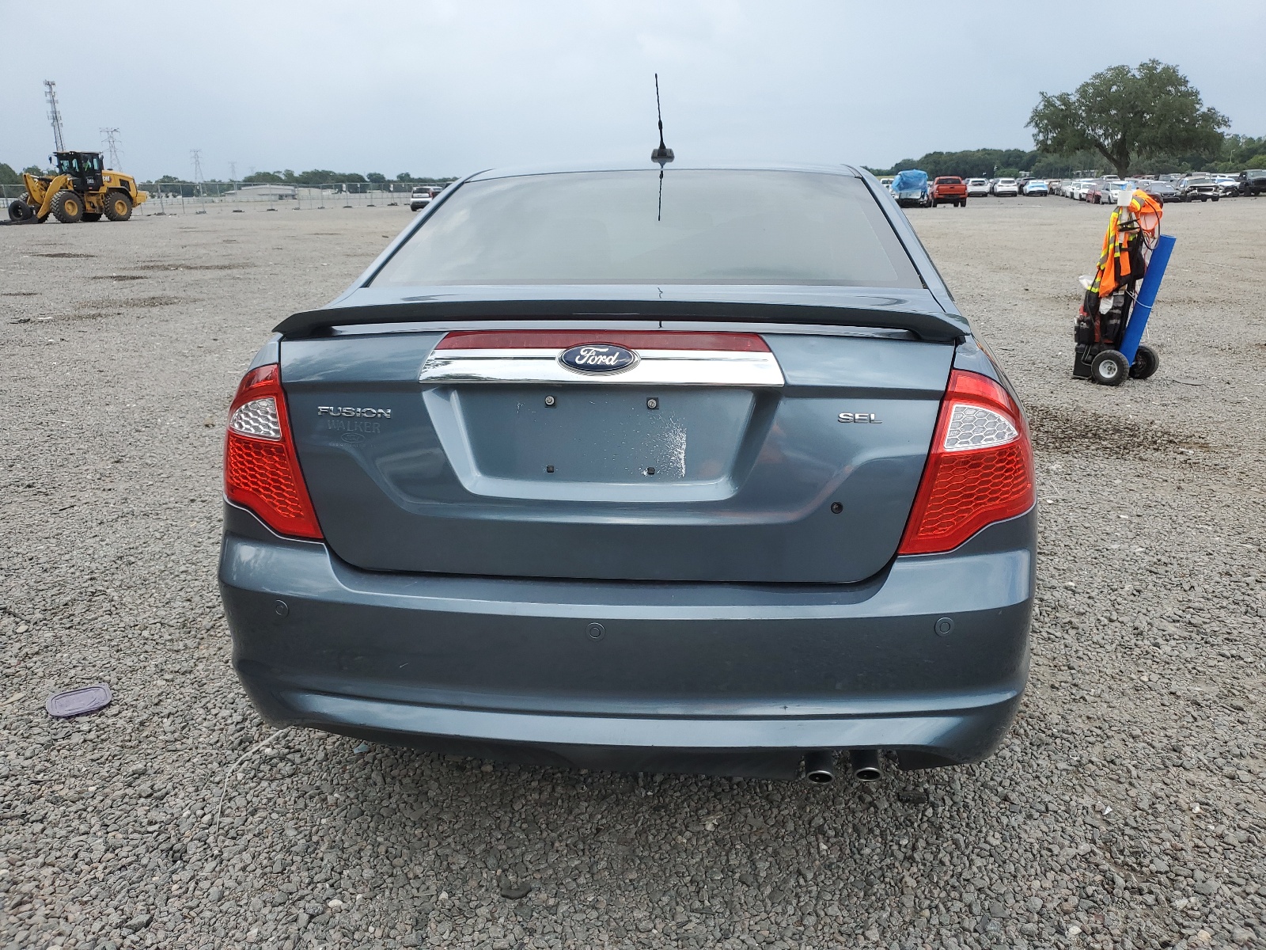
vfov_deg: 53.1
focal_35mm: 26
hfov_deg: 67.3
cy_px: 475
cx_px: 633
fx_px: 951
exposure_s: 1/1250
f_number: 1.5
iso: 50
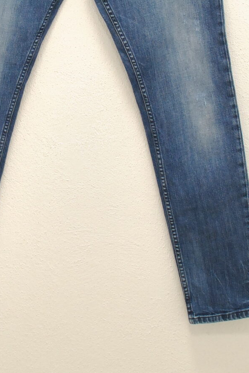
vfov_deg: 17.5
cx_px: 53
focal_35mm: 115
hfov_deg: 11.9
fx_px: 1191
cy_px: 30
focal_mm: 35
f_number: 4
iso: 800
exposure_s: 1/125
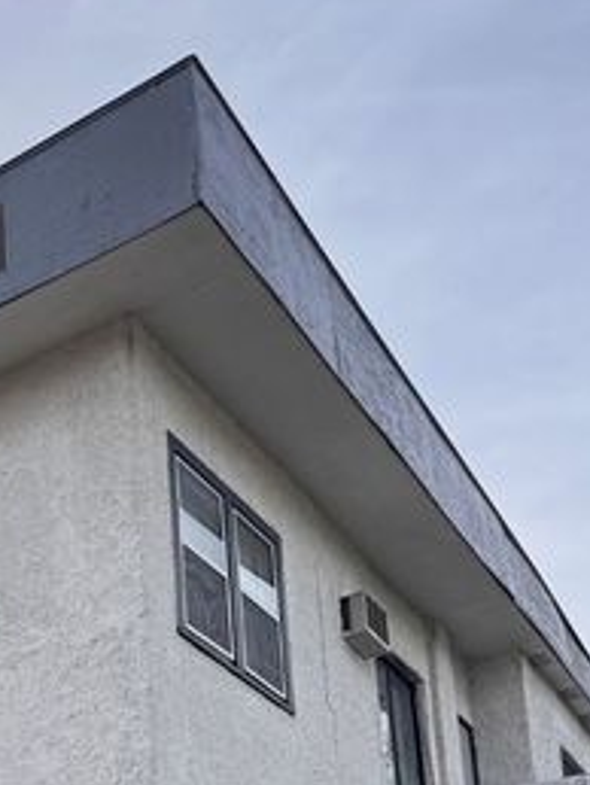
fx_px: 1407
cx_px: -143
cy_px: 926
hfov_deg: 21.7
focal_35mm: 62
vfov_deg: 27.6
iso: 80
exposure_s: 1/3096
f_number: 1.78
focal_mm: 6.76
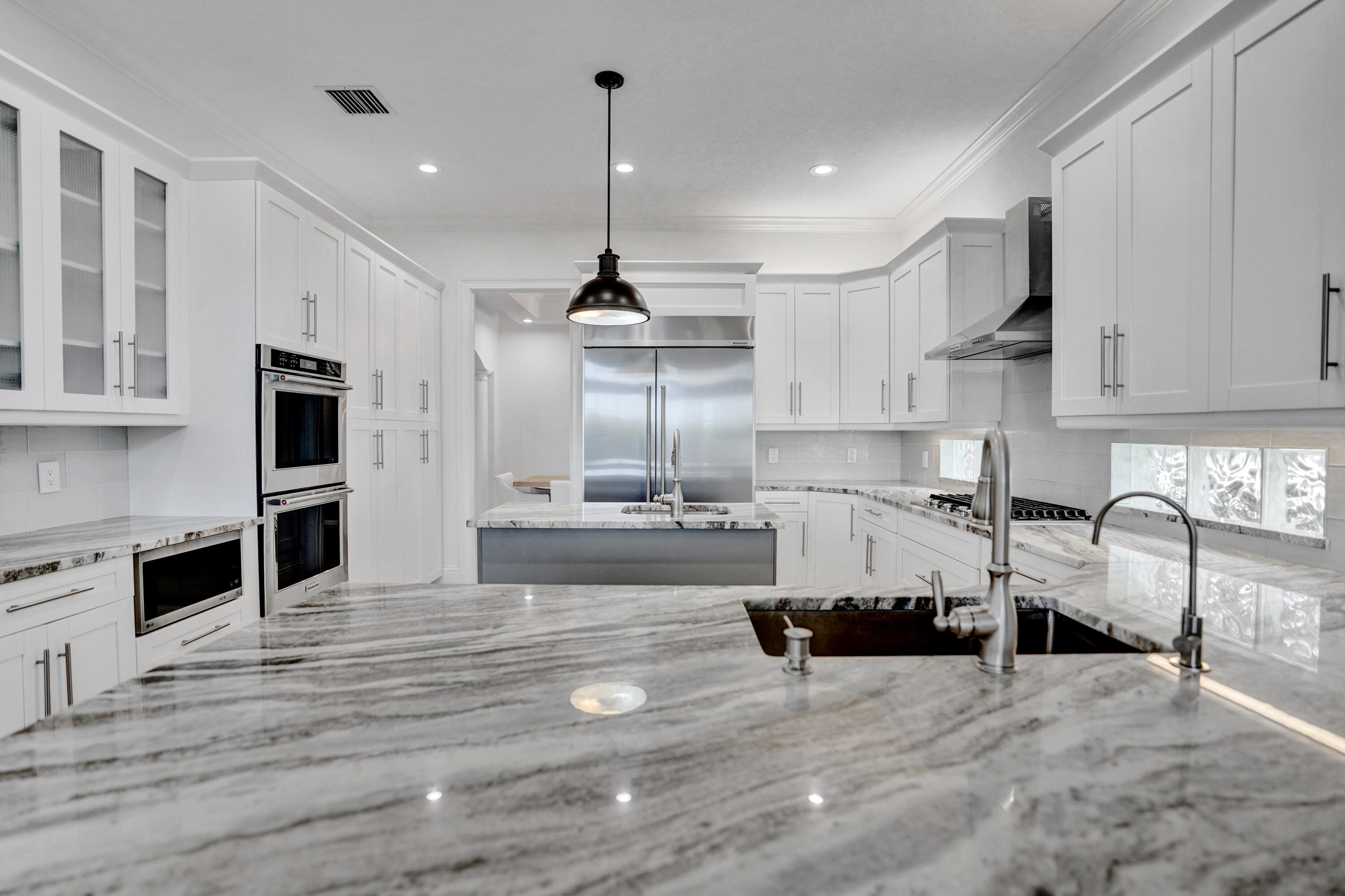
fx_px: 598
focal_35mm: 16
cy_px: 448
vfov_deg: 73.7
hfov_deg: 96.8
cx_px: 672
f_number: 2.8
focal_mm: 16
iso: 800
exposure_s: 1/800
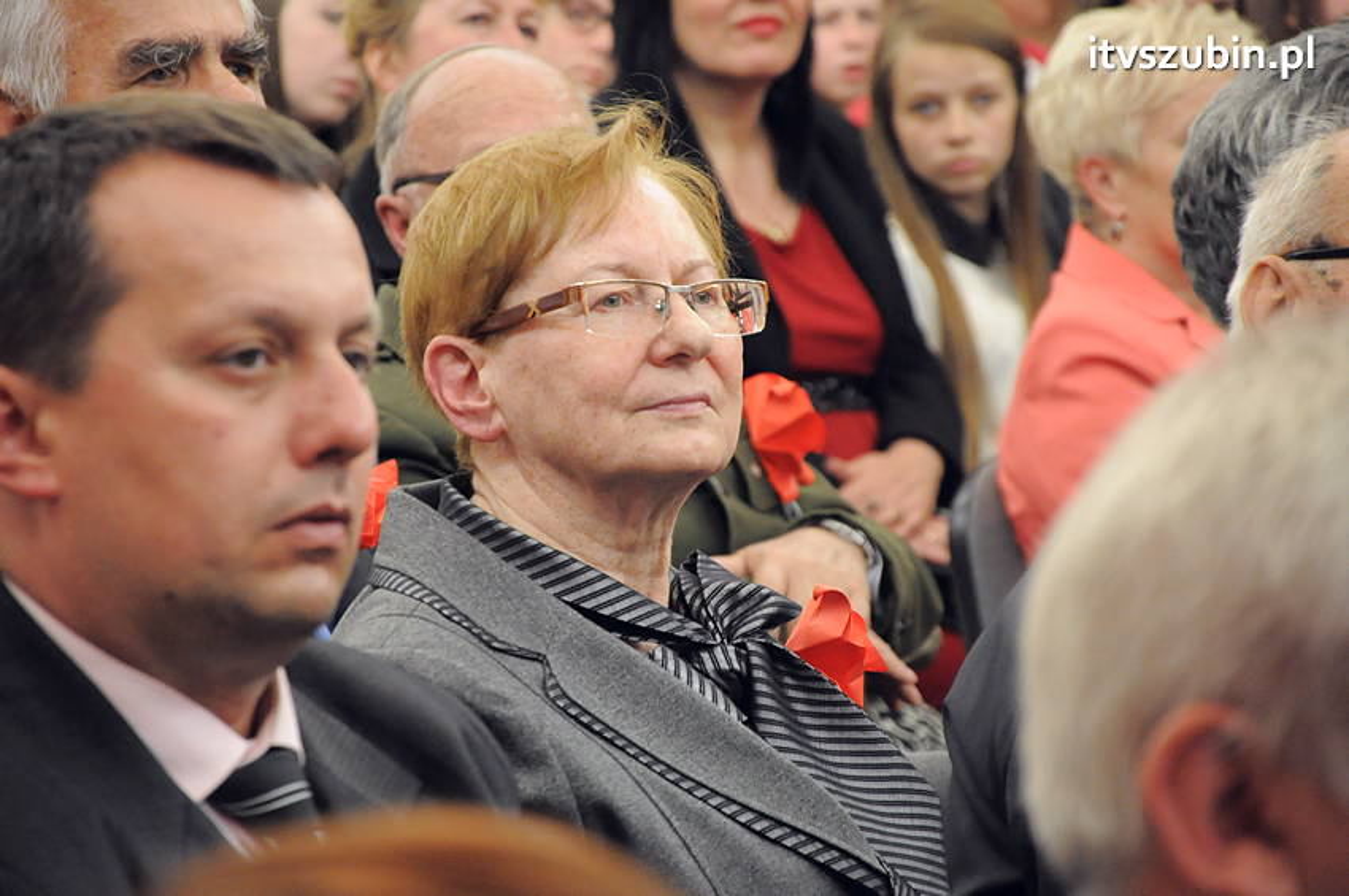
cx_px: 674
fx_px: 5896
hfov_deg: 13.1
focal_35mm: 158
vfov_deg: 8.7
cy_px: 448
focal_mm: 105
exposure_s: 1/60
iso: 2500
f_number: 5.6
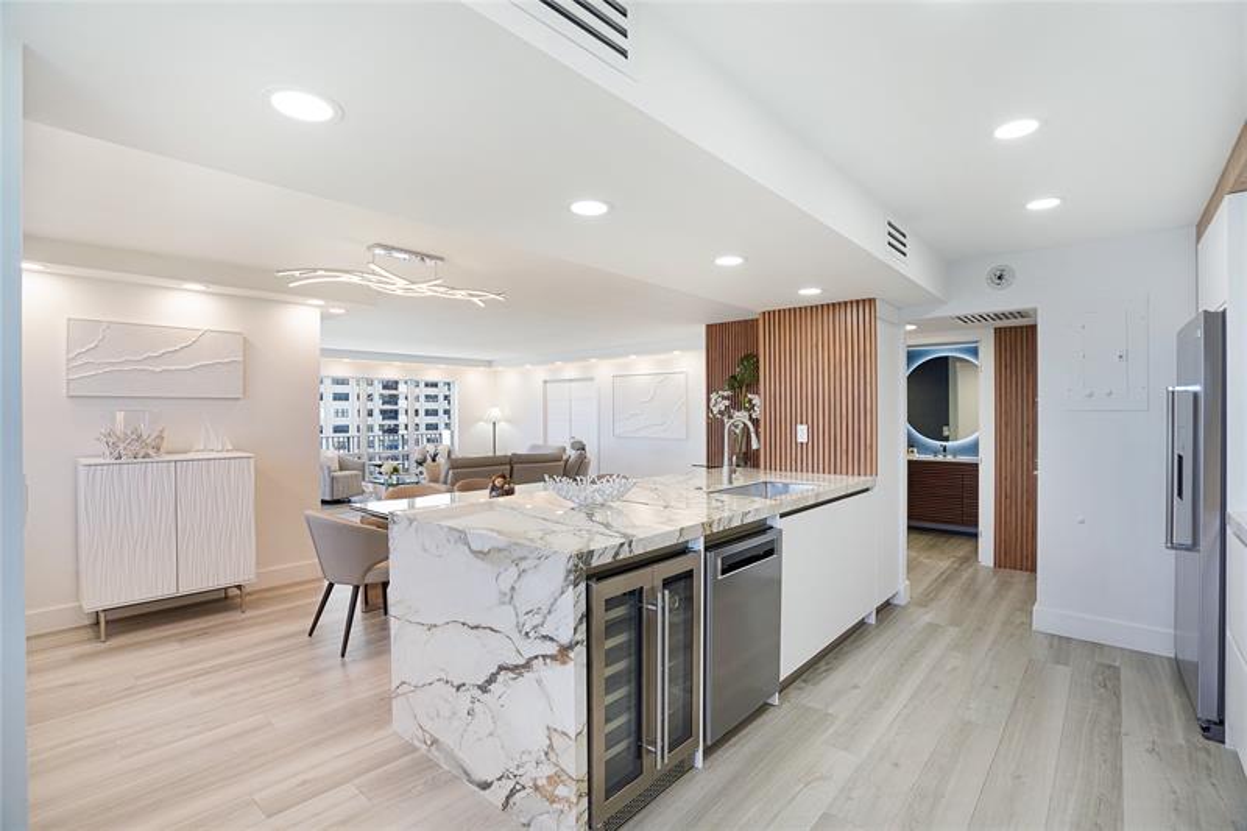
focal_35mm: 16
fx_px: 554
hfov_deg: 96.7
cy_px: 416
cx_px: 624
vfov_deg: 73.7
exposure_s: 1/160
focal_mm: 16
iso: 320
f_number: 4.5
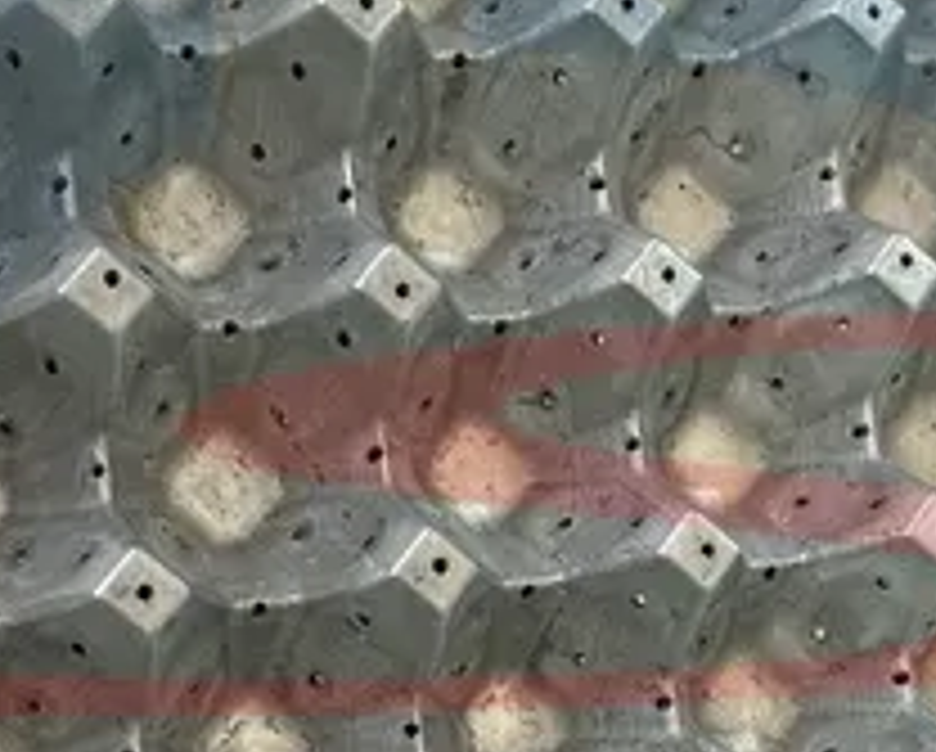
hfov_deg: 23.5
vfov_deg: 18.7
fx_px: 2247
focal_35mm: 81
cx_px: 594
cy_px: 653
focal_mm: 6.86
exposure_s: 1/2353
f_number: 1.78
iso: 80
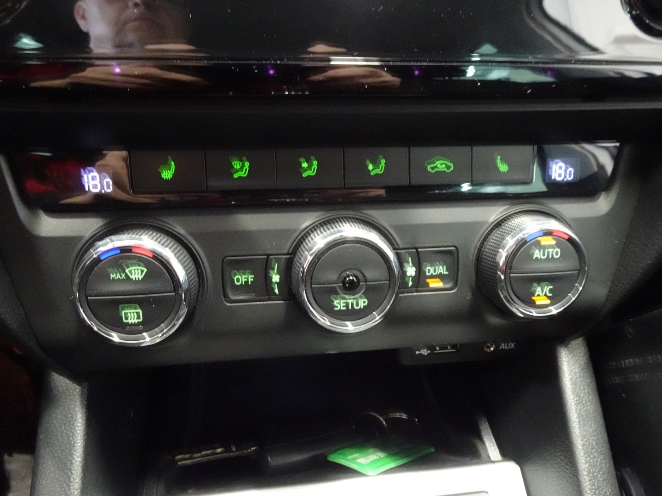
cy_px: 248
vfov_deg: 56.8
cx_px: 331
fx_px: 459
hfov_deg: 71.6
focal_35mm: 24
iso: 1600
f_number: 3.5
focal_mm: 4.25
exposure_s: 1/5
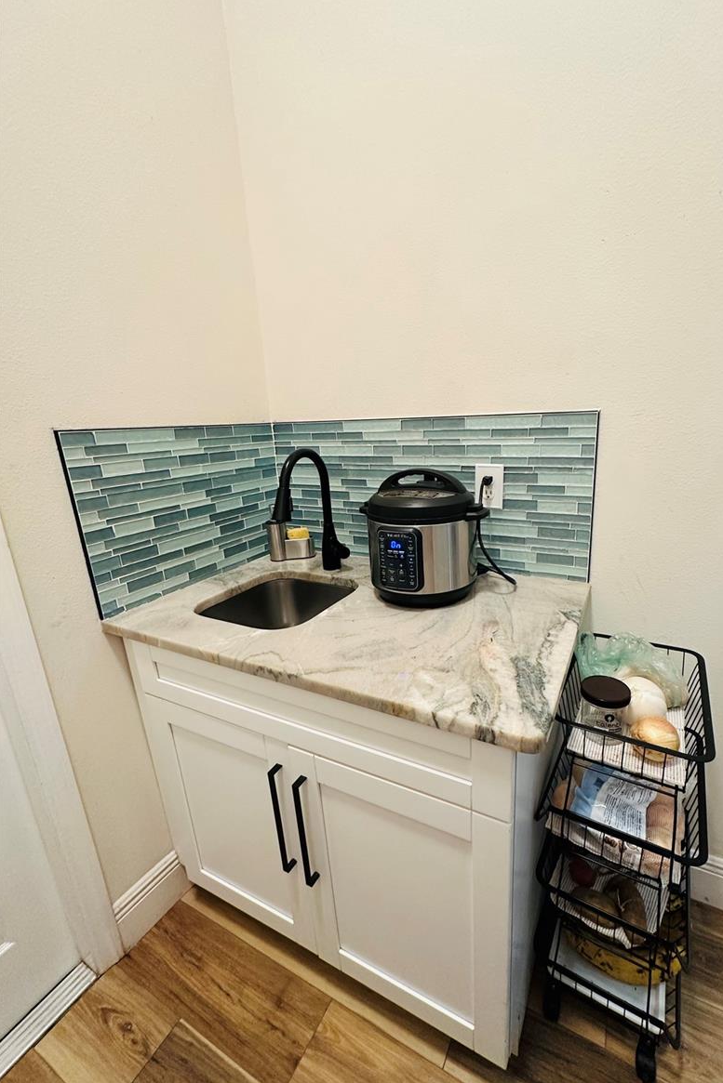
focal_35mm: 15
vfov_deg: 100.4
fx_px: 452
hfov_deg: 76.9
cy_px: 541
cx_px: 415
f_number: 2.2
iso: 320
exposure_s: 1/60
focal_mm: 2.22
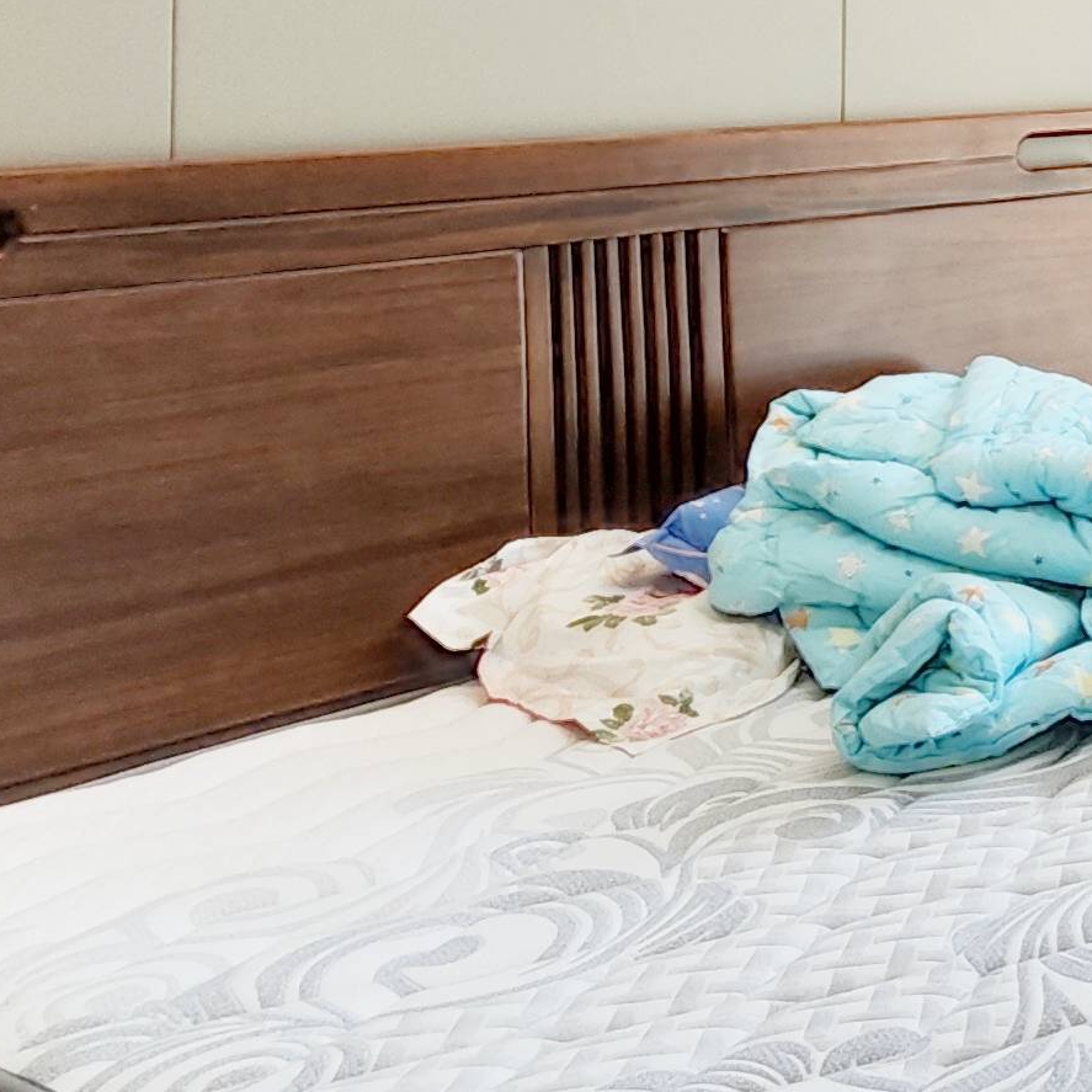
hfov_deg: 21.1
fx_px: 2034
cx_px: 1927
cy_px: -31
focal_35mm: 57
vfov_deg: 28.0
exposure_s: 1/50
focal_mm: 2.16
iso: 73
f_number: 2.2
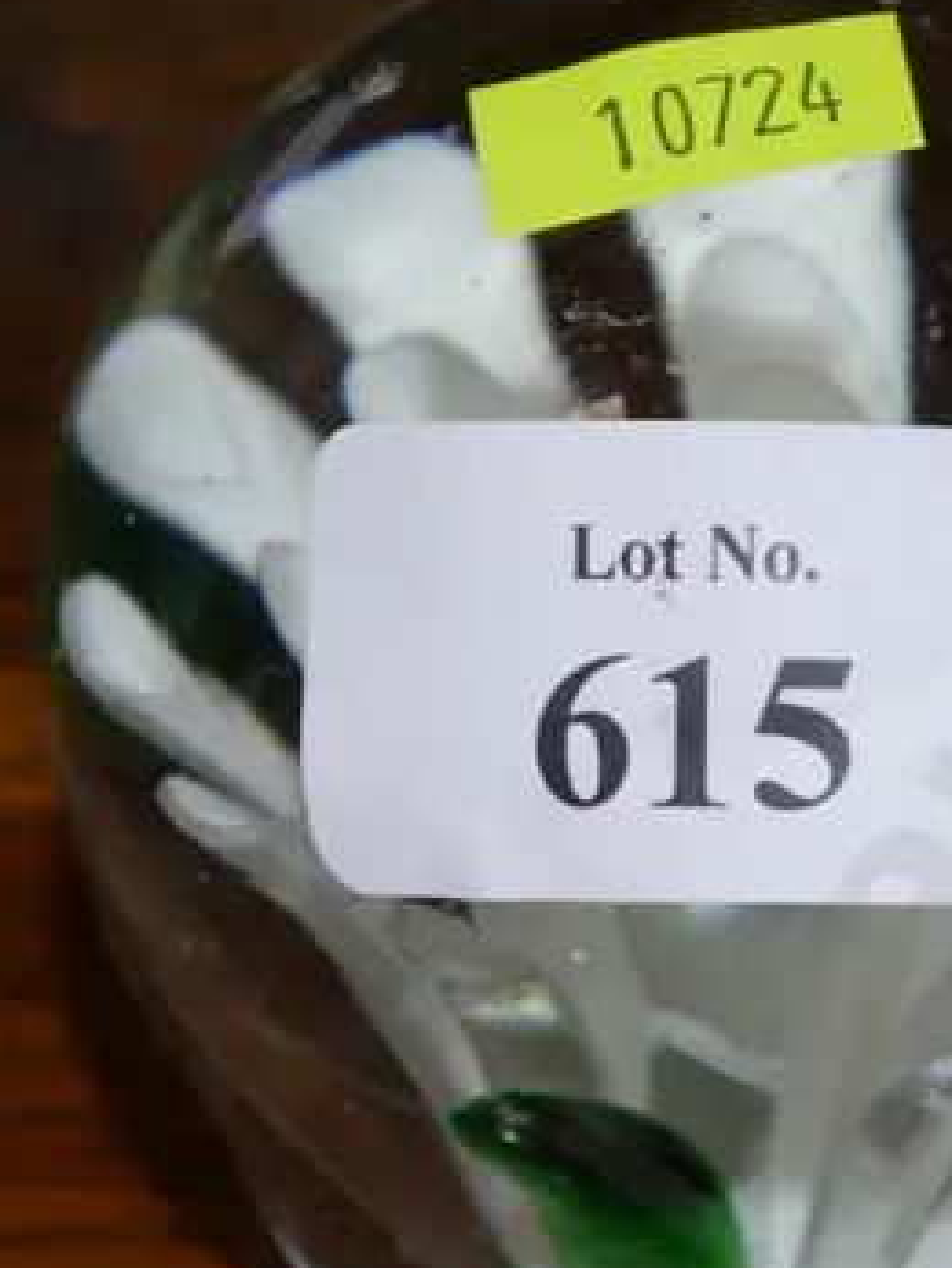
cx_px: 1049
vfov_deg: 8.8
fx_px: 8240
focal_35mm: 225
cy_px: 737
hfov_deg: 6.6
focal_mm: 38
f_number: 5.5
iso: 640
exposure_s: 1/100
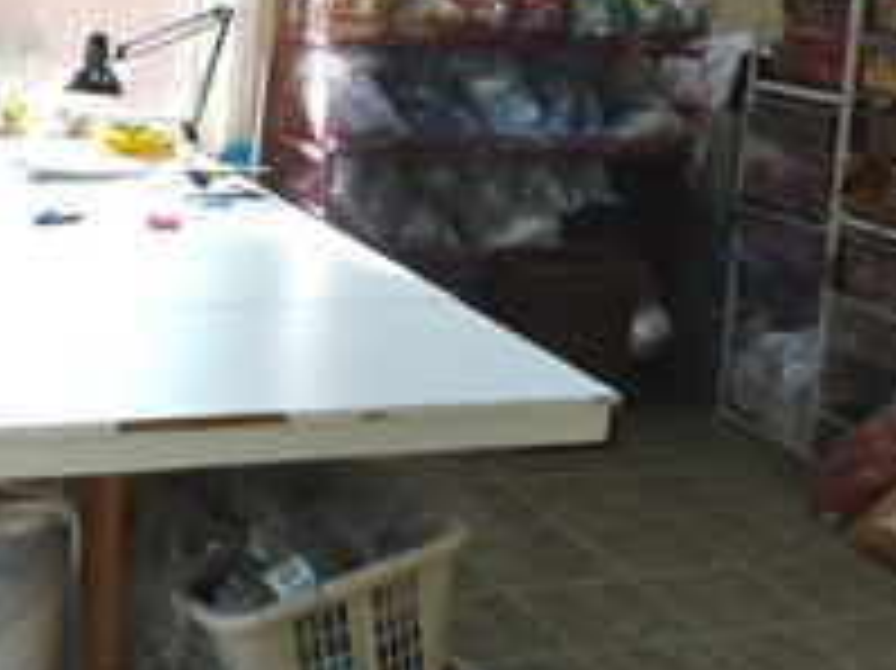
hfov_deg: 33.7
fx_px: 1474
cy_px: 126
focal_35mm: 57
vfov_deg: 25.2
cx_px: 365
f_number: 3.3
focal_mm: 4.1
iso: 80
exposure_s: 1/50
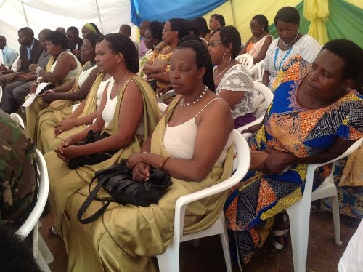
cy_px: 136
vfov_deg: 40.6
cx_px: 182
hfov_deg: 52.7
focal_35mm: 35
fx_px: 367
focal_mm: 4.28
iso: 80
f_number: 2.4
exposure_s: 1/224
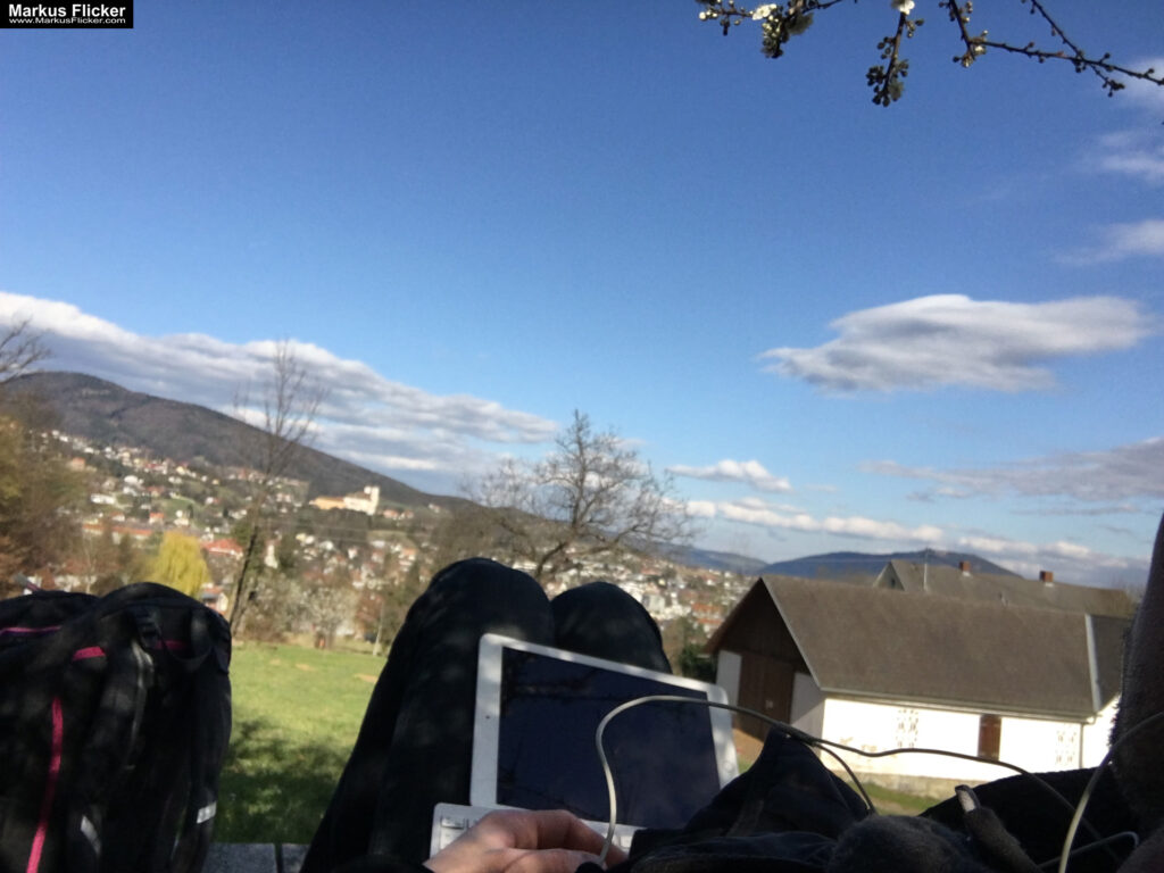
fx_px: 1042
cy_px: 436
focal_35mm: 31
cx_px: 582
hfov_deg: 58.4
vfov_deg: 45.4
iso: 32
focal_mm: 2.65
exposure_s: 1/2288
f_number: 2.2
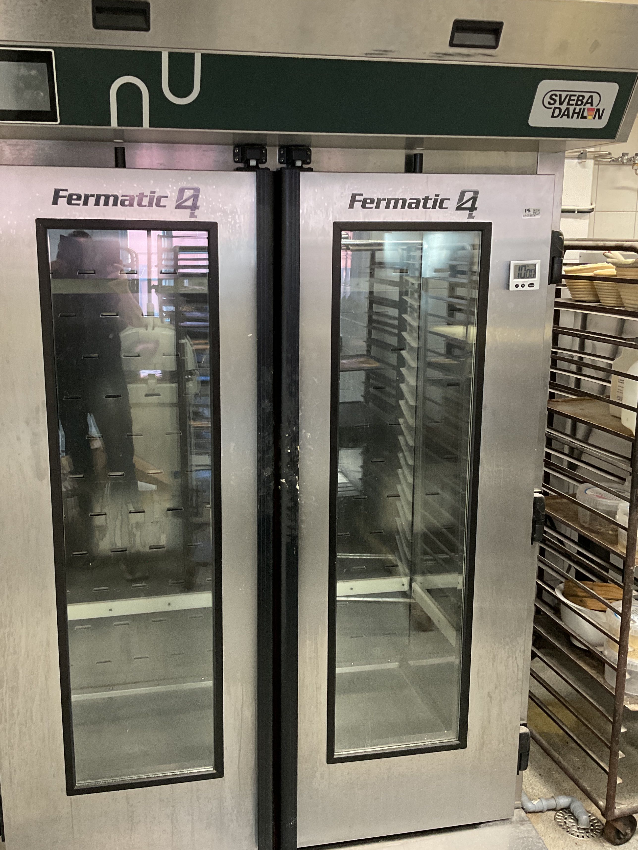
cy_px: 415
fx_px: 835
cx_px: 287
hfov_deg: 41.8
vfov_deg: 53.9
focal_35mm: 34
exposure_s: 1/50
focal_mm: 3
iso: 160
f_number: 1.8
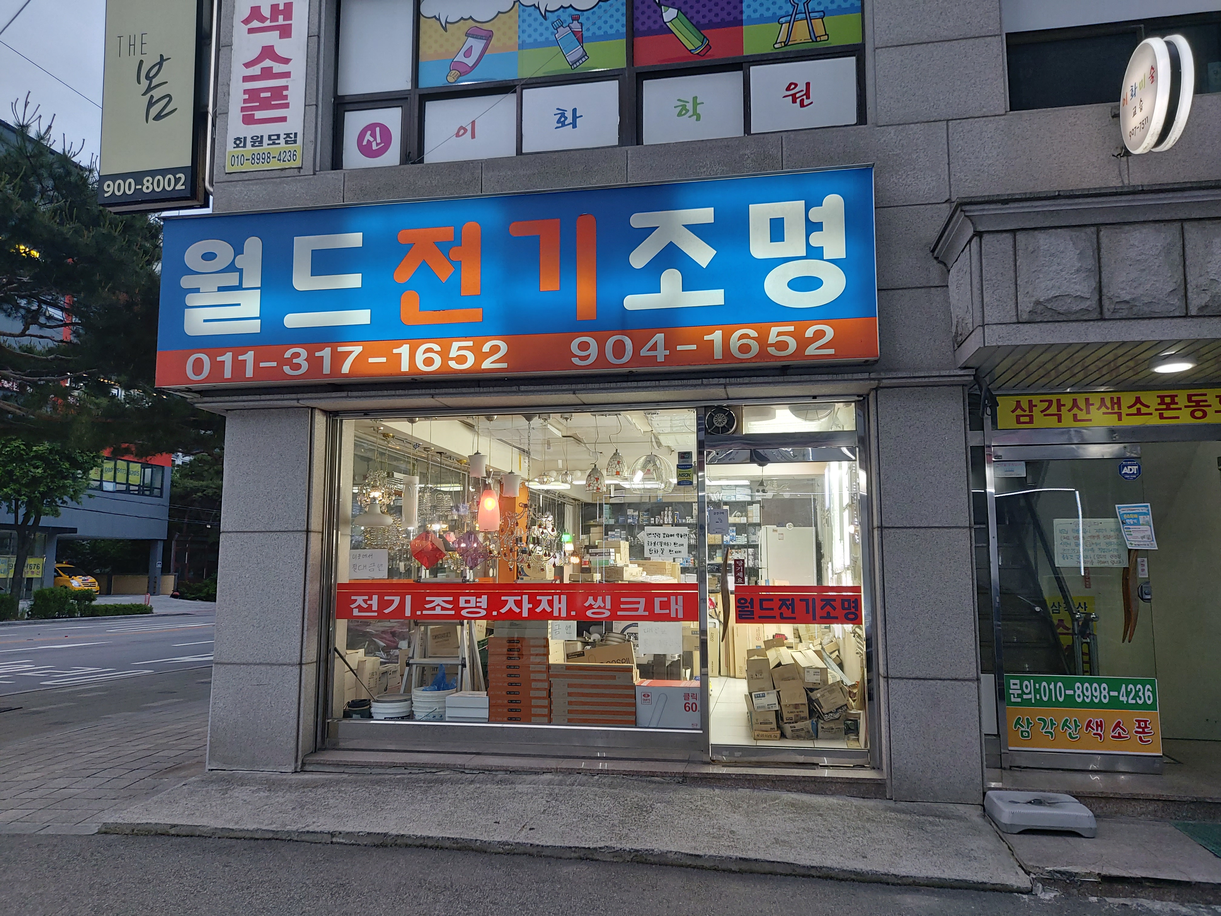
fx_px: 882
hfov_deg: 69.4
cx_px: 610
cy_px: 458
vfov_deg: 54.9
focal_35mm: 25
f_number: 2
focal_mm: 4.58
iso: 64
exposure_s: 1/60
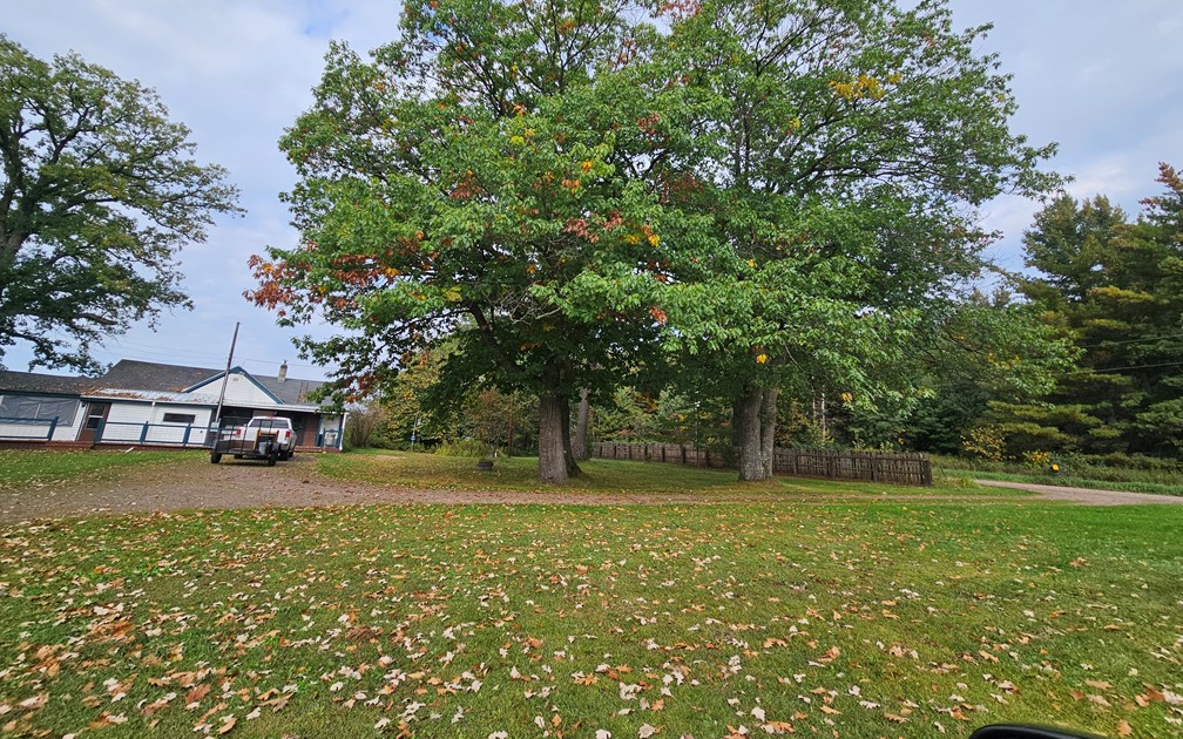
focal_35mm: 14
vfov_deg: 78.1
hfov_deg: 105.3
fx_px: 451
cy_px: 314
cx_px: 590
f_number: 2.2
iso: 50
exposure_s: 1/1276
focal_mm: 2.2
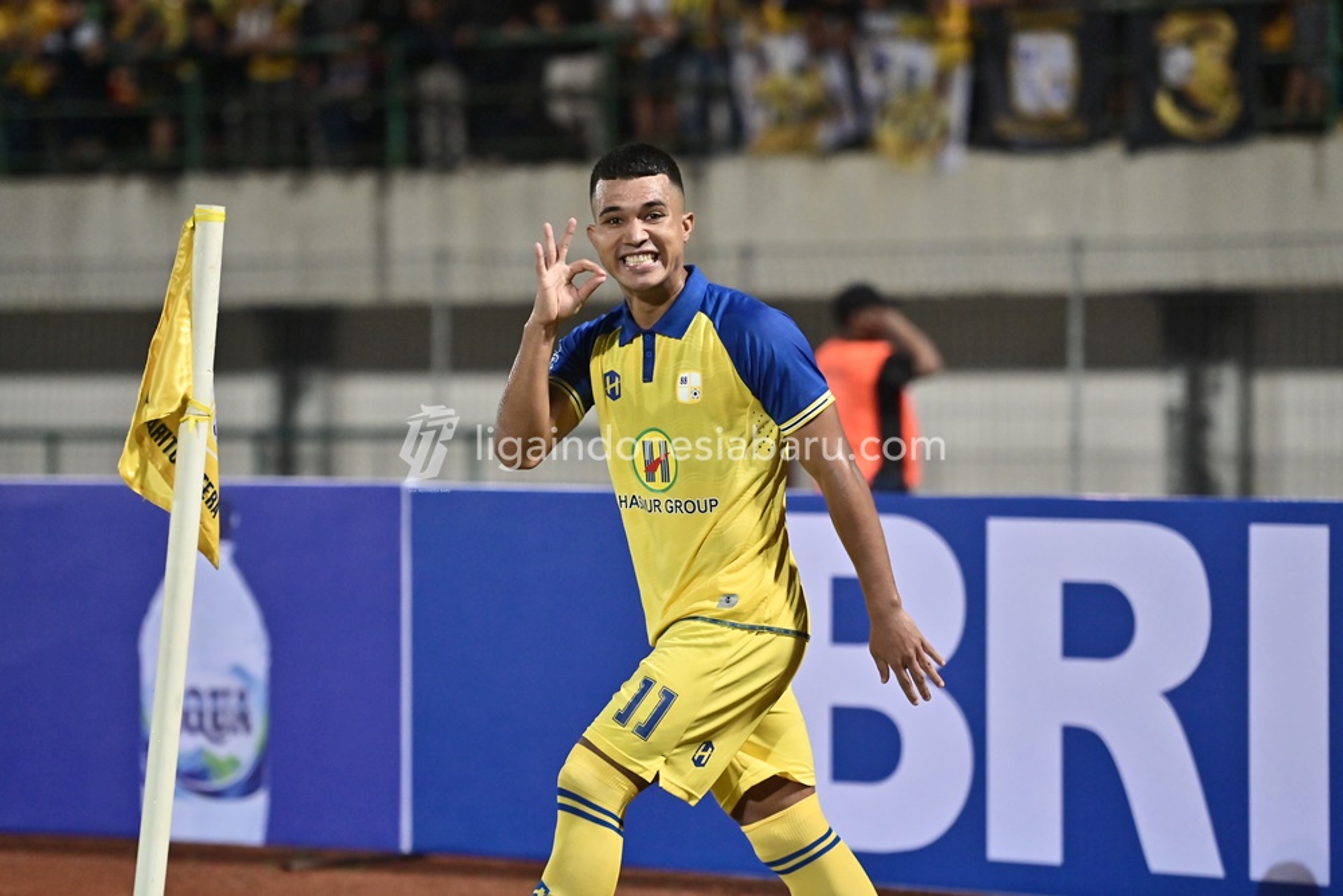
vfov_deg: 8.3
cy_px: 448
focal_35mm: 165
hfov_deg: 12.5
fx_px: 6156
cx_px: 672
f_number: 2.8
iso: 2000
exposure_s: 1/1000
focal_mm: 165
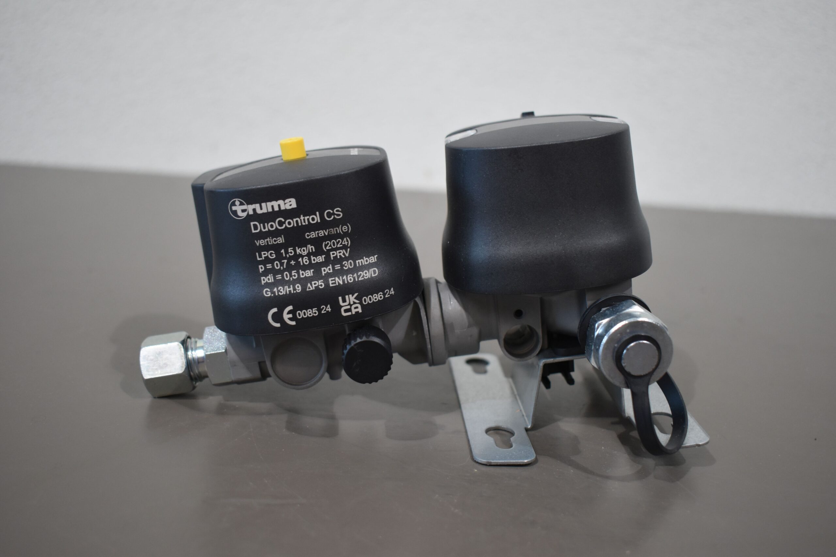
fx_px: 871
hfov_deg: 51.3
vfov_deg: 35.5
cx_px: 418
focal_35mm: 38
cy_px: 278
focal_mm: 25
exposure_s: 1/200
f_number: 4
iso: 800
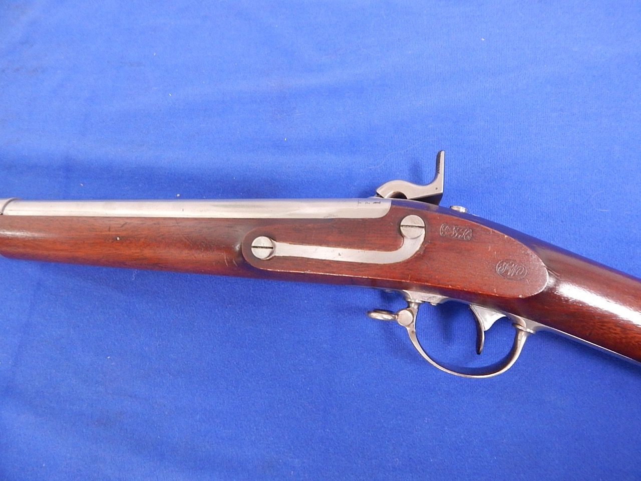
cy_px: 240
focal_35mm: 22
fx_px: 407
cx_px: 320
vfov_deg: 61.1
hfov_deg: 76.4
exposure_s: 1/13
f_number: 3
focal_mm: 4
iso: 400
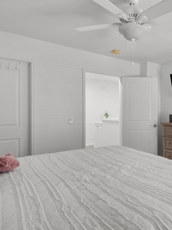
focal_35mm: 25
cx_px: 162
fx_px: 166
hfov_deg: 47.8
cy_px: 114
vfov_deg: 69.4
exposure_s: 1/5
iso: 640
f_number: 9
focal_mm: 14
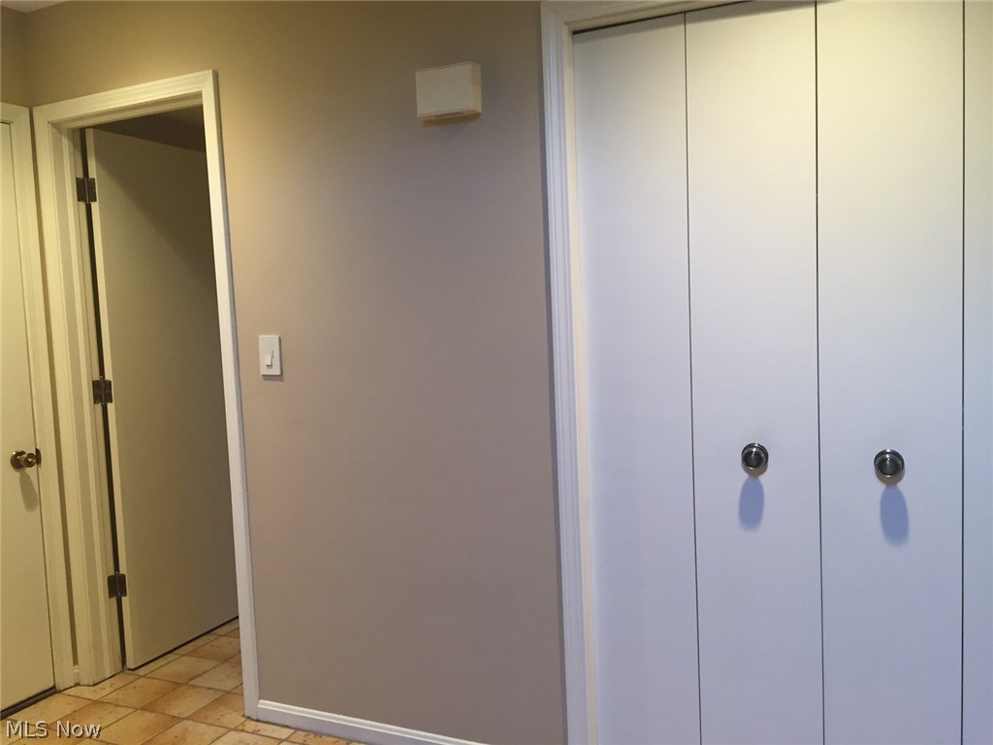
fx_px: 832
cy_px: 372
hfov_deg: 61.7
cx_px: 496
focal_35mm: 29
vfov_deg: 48.2
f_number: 2.2
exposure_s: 1/30
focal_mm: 4.15
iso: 80
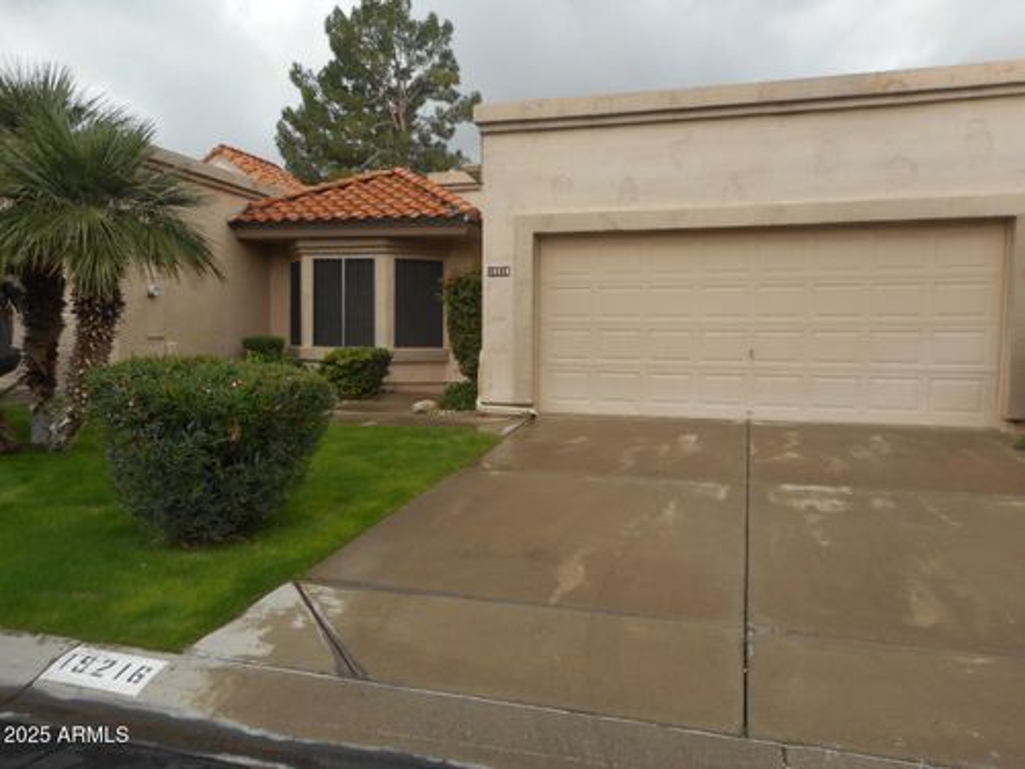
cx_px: 512
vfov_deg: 54.9
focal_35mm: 25
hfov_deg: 69.4
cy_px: 384
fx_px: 740
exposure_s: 1/320
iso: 80
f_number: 3.7
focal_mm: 4.5
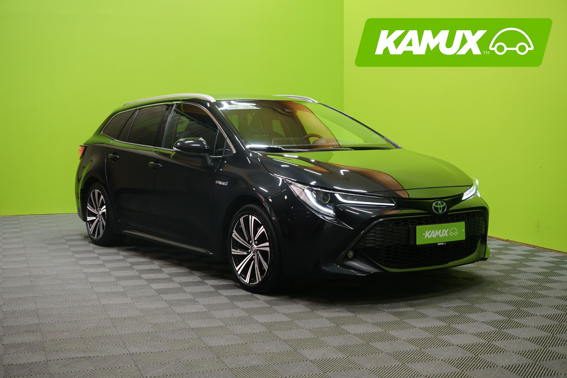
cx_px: 284
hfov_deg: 39.6
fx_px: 787
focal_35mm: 50
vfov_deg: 27.0
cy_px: 189
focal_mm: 50
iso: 800
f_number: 5.6
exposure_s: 1/20
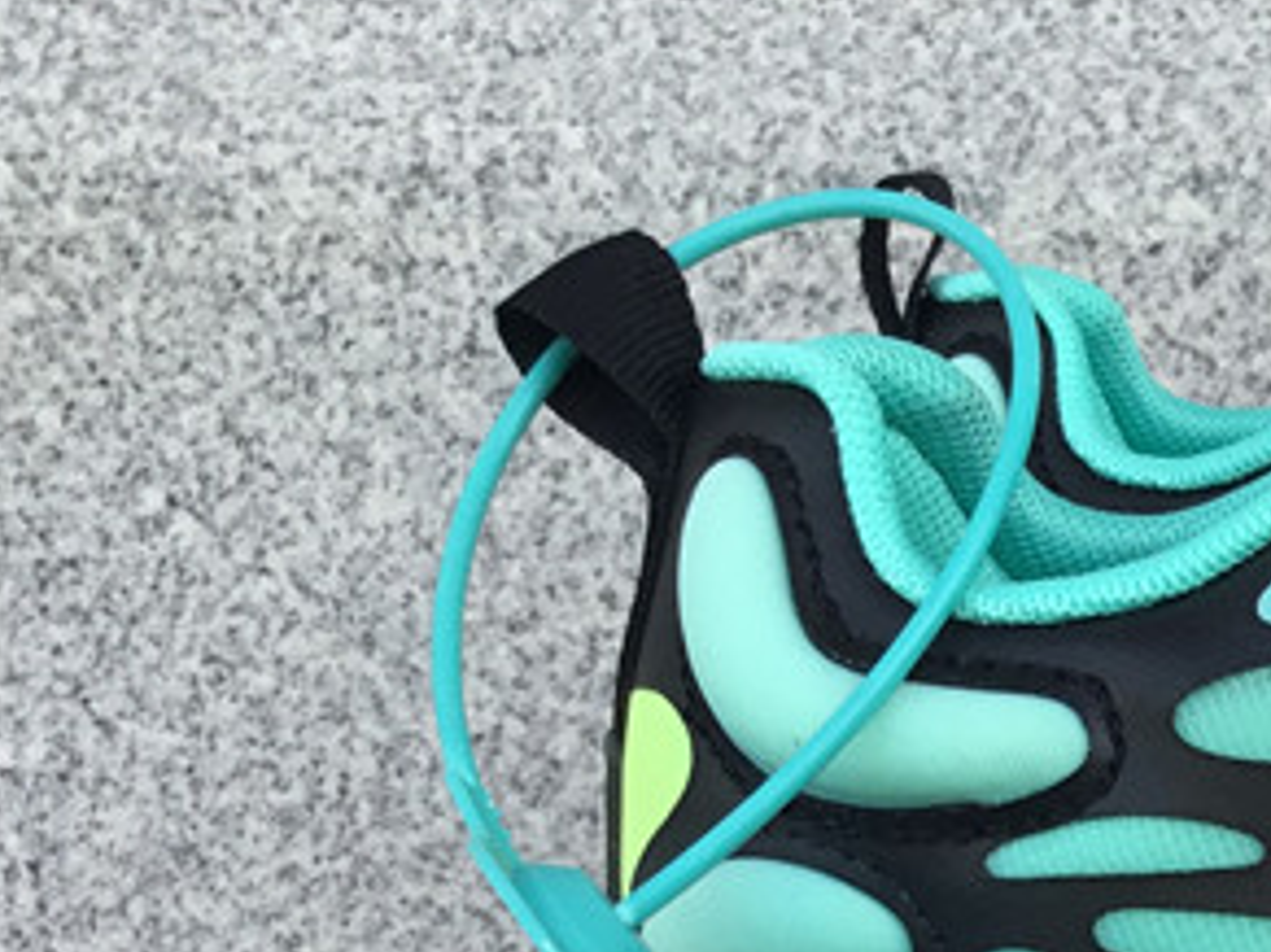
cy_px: 1452
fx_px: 3523
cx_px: 1848
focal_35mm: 96
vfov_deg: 14.3
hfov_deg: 18.4
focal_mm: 3.3
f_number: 2.4
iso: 25
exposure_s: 1/158
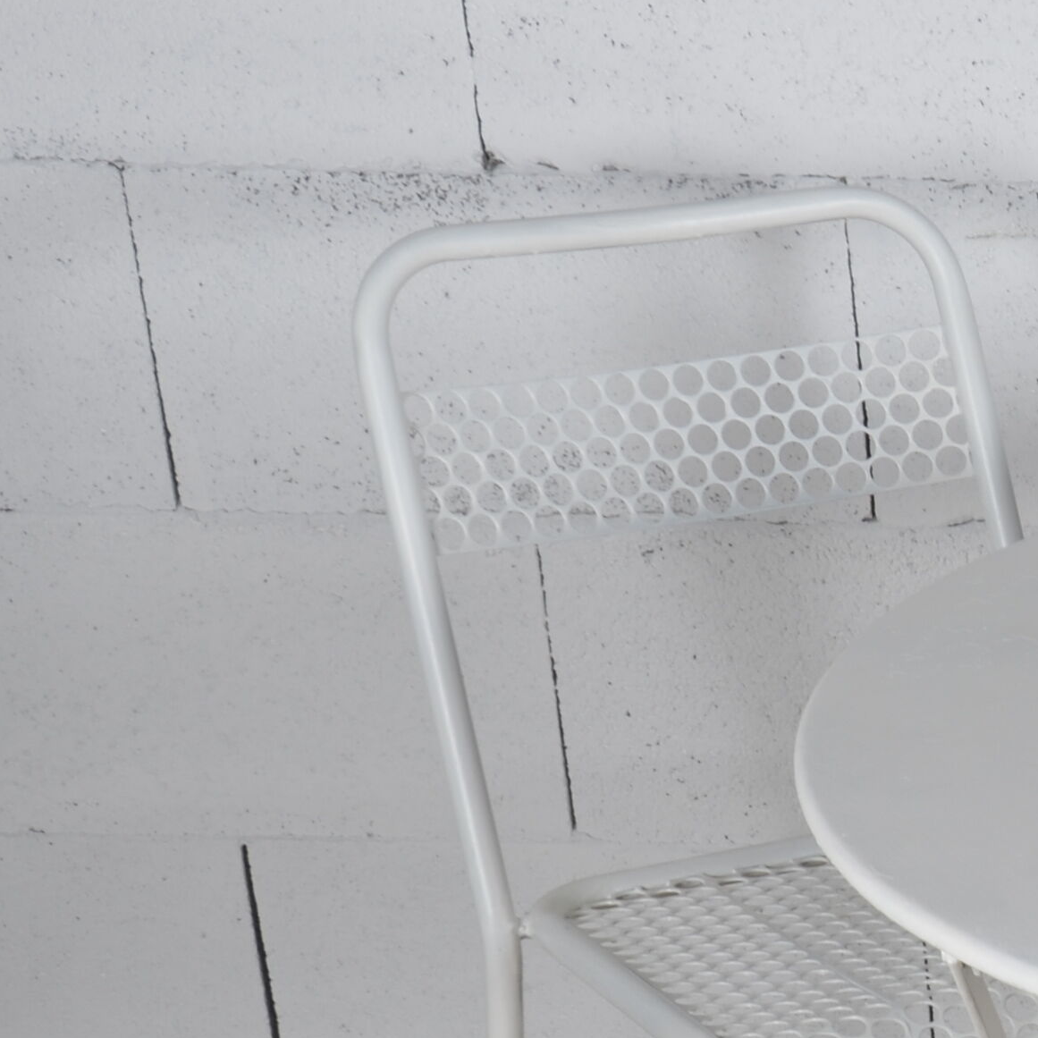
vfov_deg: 15.9
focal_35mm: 108
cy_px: 1005
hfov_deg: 14.5
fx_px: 3664
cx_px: 1773
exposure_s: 1/125
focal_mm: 20
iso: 100
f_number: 11
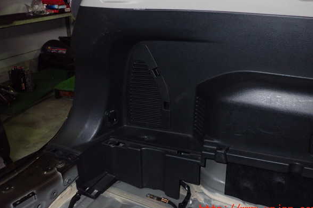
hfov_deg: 58.7
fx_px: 278
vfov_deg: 41.1
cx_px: 159
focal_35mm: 32
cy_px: 97
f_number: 6.3
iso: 800
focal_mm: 5.4
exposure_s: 1/30
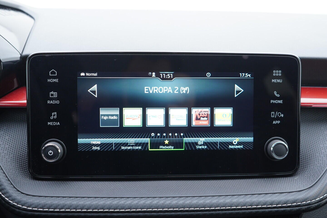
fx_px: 327
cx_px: 164
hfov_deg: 53.1
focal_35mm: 36
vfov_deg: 36.9
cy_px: 109
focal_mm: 24
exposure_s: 1/40
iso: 320
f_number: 2.8
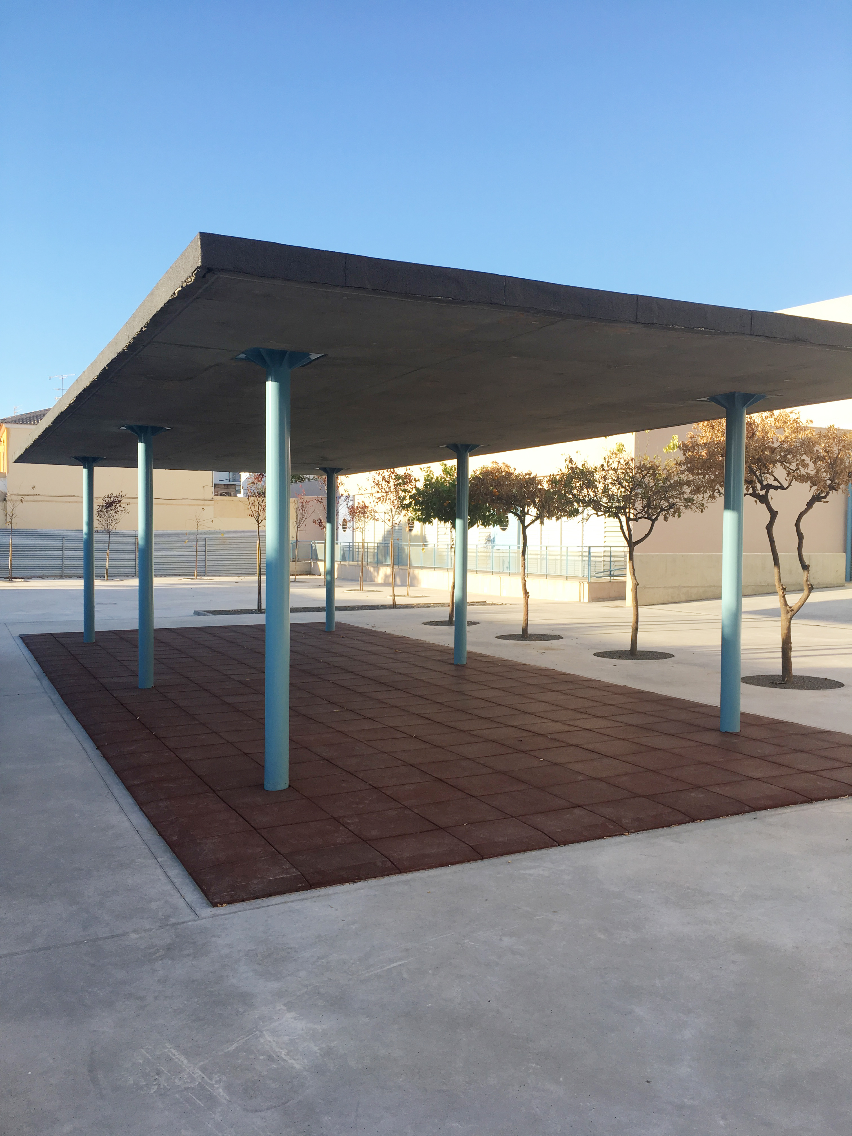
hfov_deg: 48.2
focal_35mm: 29
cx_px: 426
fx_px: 952
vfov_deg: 61.7
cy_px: 568
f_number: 2.2
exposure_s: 1/635
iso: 25
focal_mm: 4.15
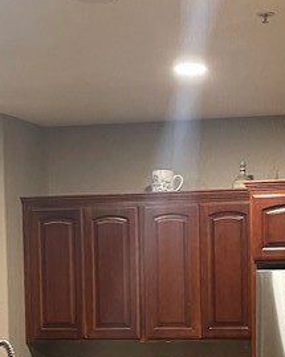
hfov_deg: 16.4
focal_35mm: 93
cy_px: 333
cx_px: 239
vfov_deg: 20.1
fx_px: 981
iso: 500
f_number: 1.6
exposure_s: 1/60
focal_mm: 5.1
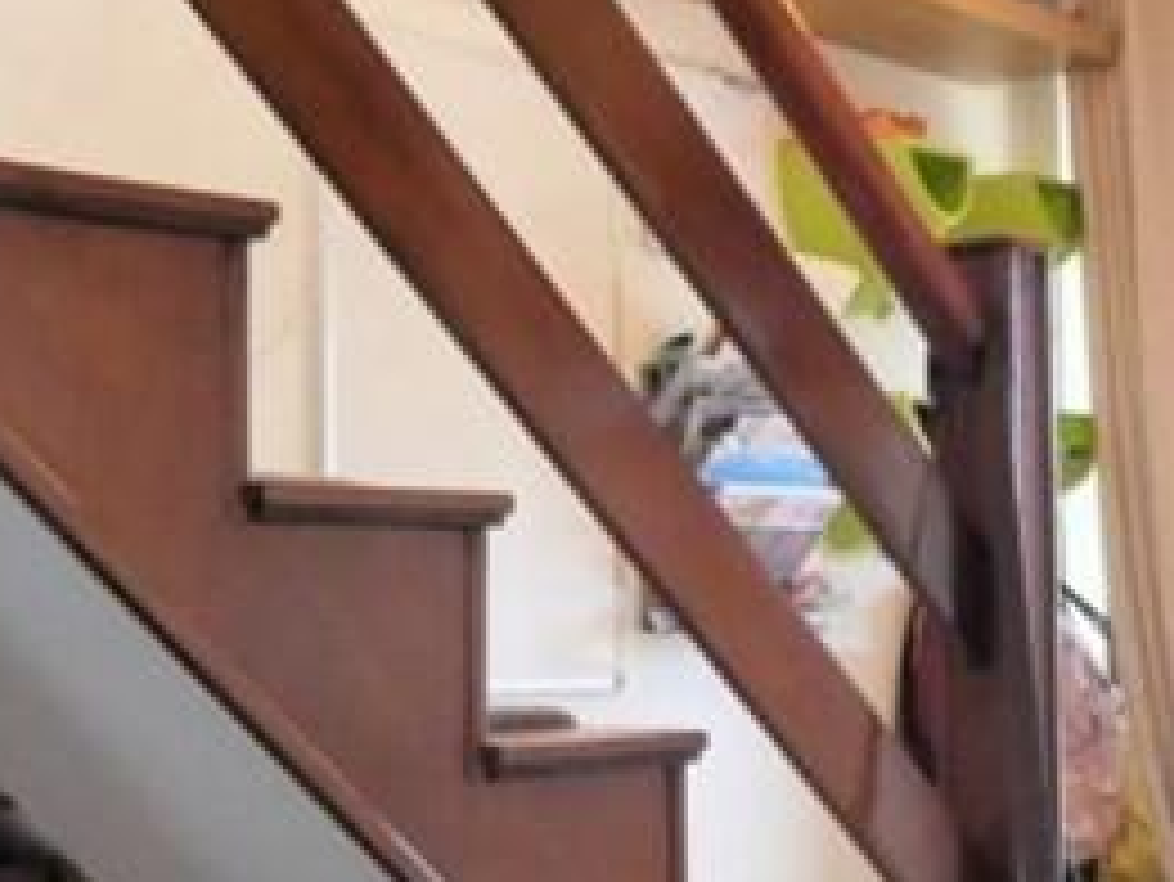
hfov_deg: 34.0
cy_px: 538
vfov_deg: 26.5
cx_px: 247
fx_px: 1866
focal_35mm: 55
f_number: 4
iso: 2500
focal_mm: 7
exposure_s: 1/60
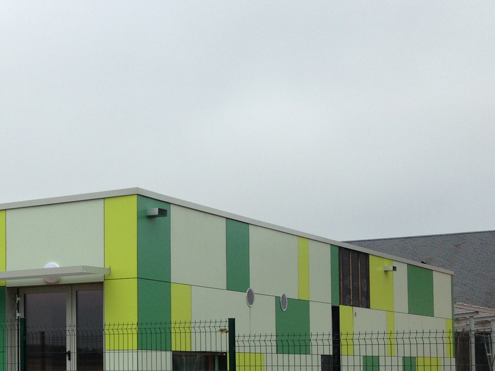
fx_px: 1144
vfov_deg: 18.2
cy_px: 310
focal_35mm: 80
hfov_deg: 23.0
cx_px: -42
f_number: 2.4
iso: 50
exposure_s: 1/713
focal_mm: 4.12
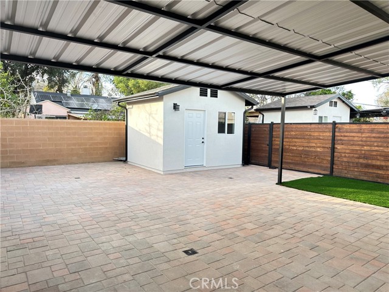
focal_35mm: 24
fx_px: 270
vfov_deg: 56.8
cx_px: 194
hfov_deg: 71.6
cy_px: 146
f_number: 1.78
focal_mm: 6.86
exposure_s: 1/131
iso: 80
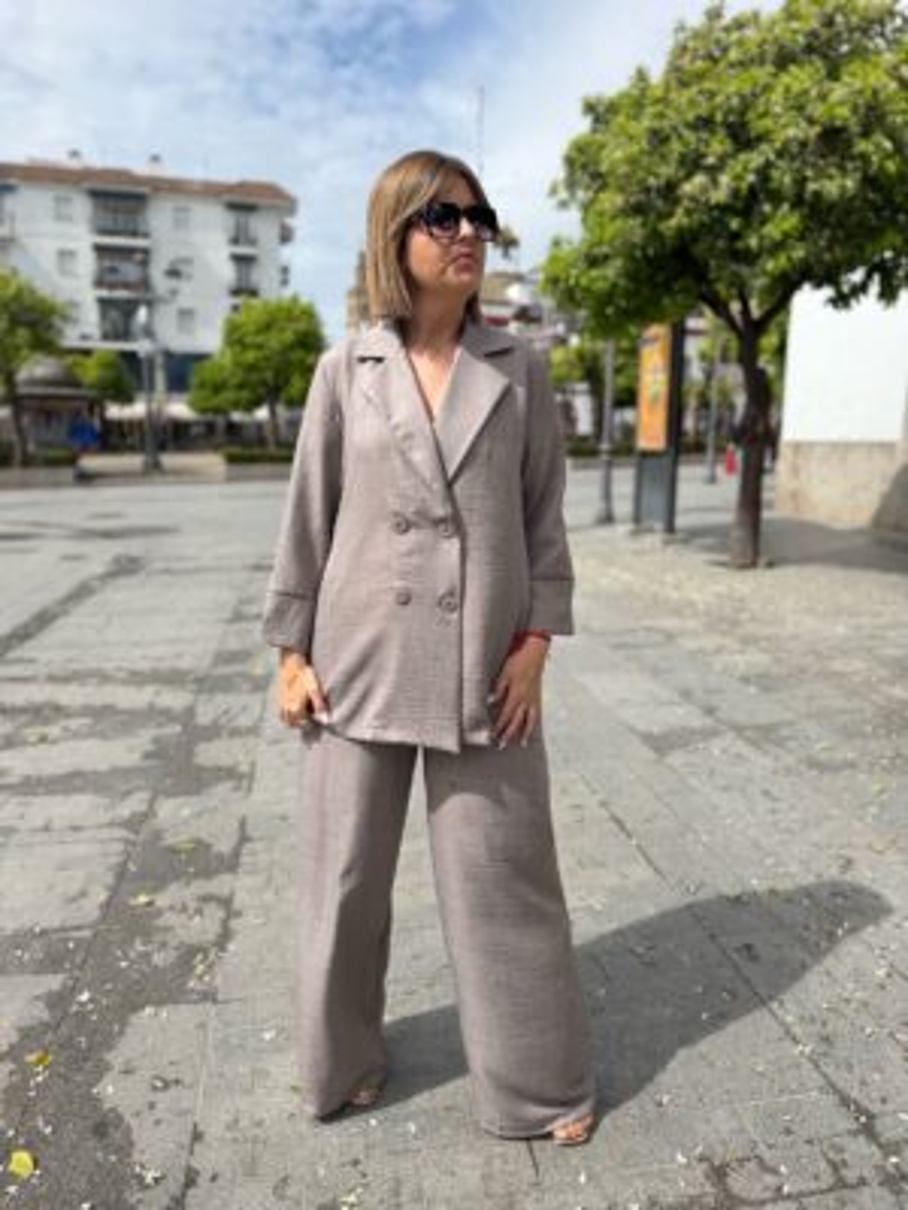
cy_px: 605
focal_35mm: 24
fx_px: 839
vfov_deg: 71.6
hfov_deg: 56.8
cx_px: 454
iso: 80
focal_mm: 6.76
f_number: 1.78
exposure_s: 1/6173
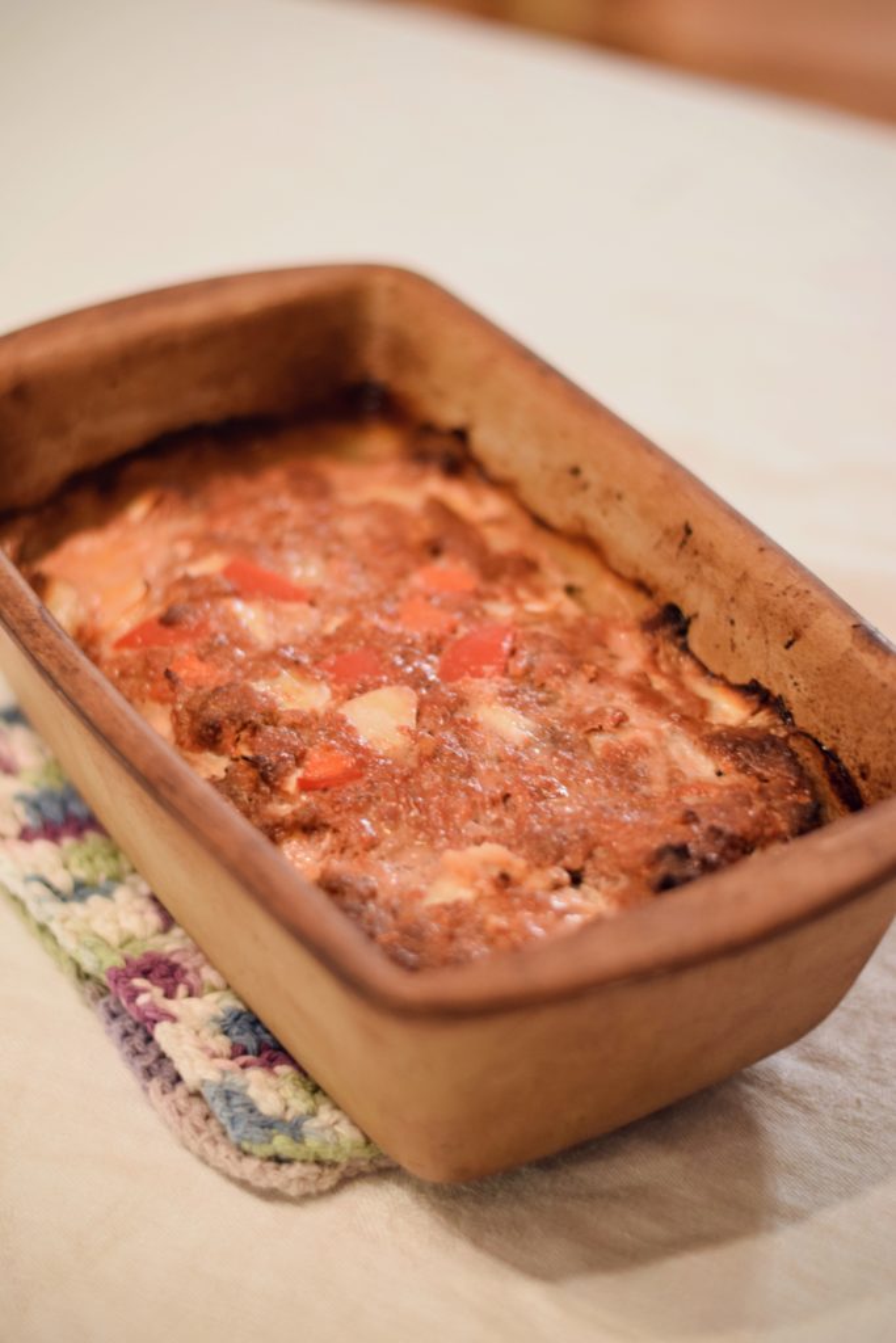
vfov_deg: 27.0
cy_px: 672
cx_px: 448
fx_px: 2799
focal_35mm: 75
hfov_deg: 18.2
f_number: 1.8
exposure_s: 1/30
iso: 800
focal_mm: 50
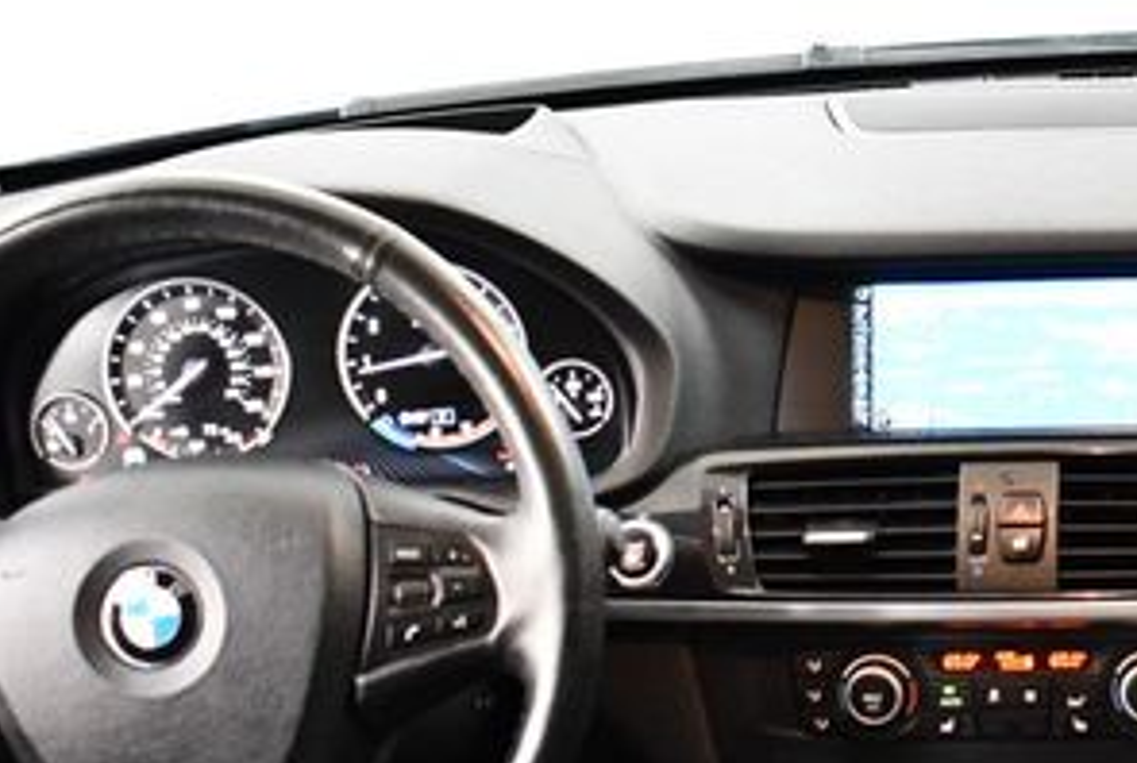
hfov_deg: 25.3
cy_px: 455
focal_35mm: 78
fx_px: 2468
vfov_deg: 17.6
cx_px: 983
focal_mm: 18
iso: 3600
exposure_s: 1/60
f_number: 3.5
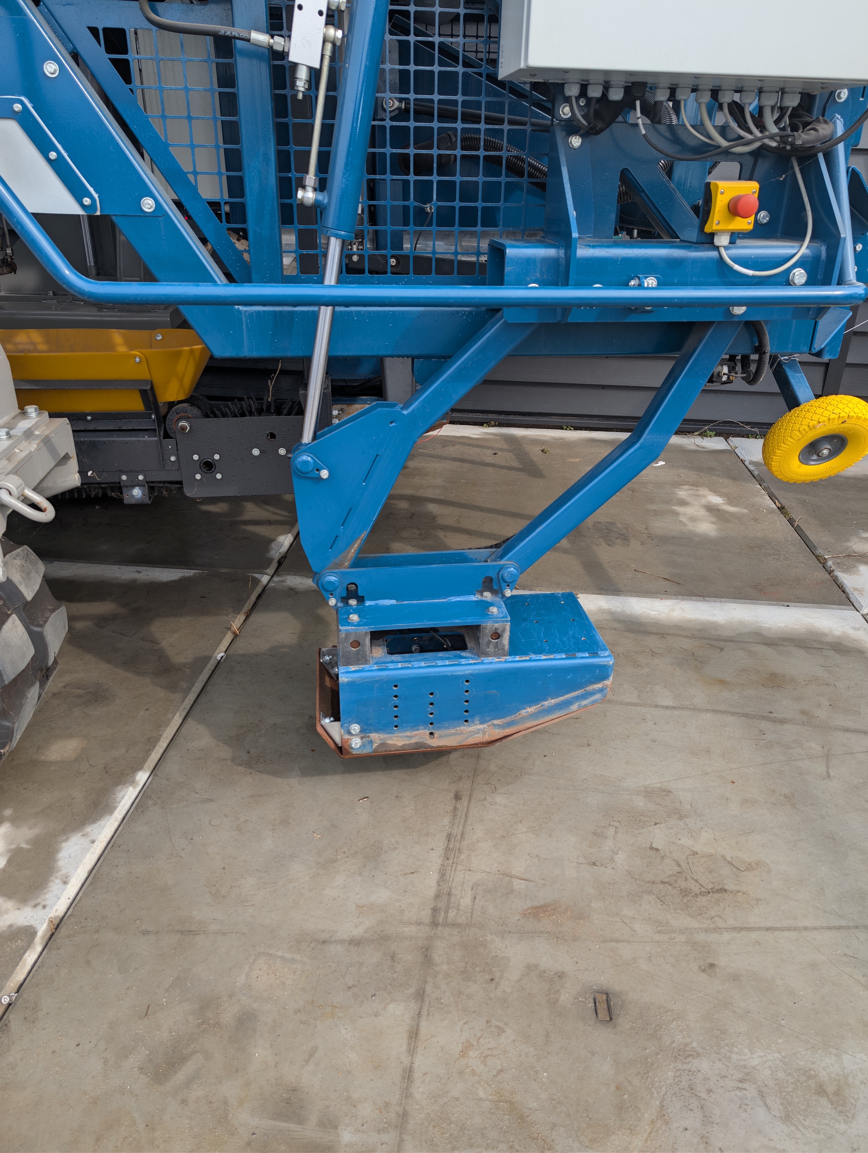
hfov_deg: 56.9
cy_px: 576
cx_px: 434
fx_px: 800
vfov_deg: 71.5
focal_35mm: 24
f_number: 1.68
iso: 20
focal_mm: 6.9
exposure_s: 1/426
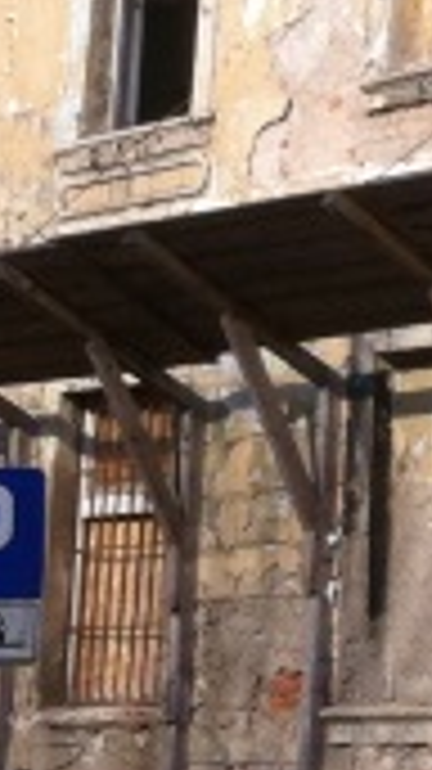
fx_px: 3630
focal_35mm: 178
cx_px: 1062
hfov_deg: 6.5
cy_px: -117
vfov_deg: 11.9
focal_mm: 3.85
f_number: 2.8
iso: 80
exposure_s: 1/1774
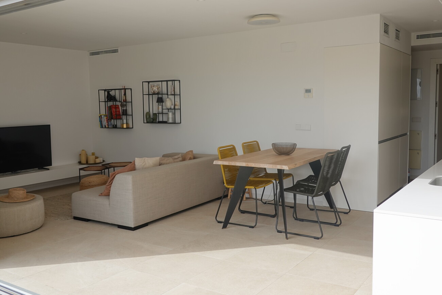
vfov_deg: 36.9
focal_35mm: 36
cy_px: 148
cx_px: 221
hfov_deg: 53.1
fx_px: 442
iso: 125
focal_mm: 13.29
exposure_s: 1/320
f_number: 4
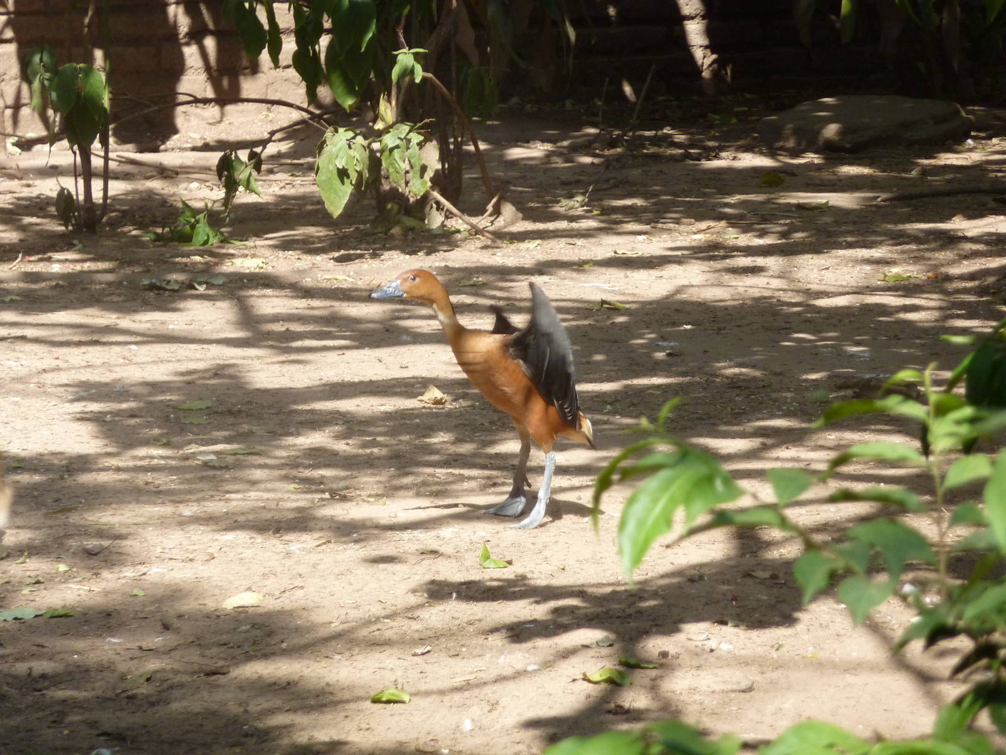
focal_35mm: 300
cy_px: 378
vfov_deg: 5.0
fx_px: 8719
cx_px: 503
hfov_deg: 6.6
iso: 200
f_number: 4.9
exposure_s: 1/250
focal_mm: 49.2
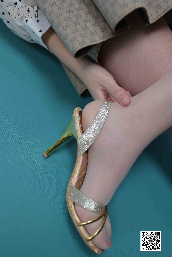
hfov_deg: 37.9
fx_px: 251
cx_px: 86
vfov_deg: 54.4
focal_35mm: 35
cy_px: 128
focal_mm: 35
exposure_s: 1/160
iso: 800
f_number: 3.5
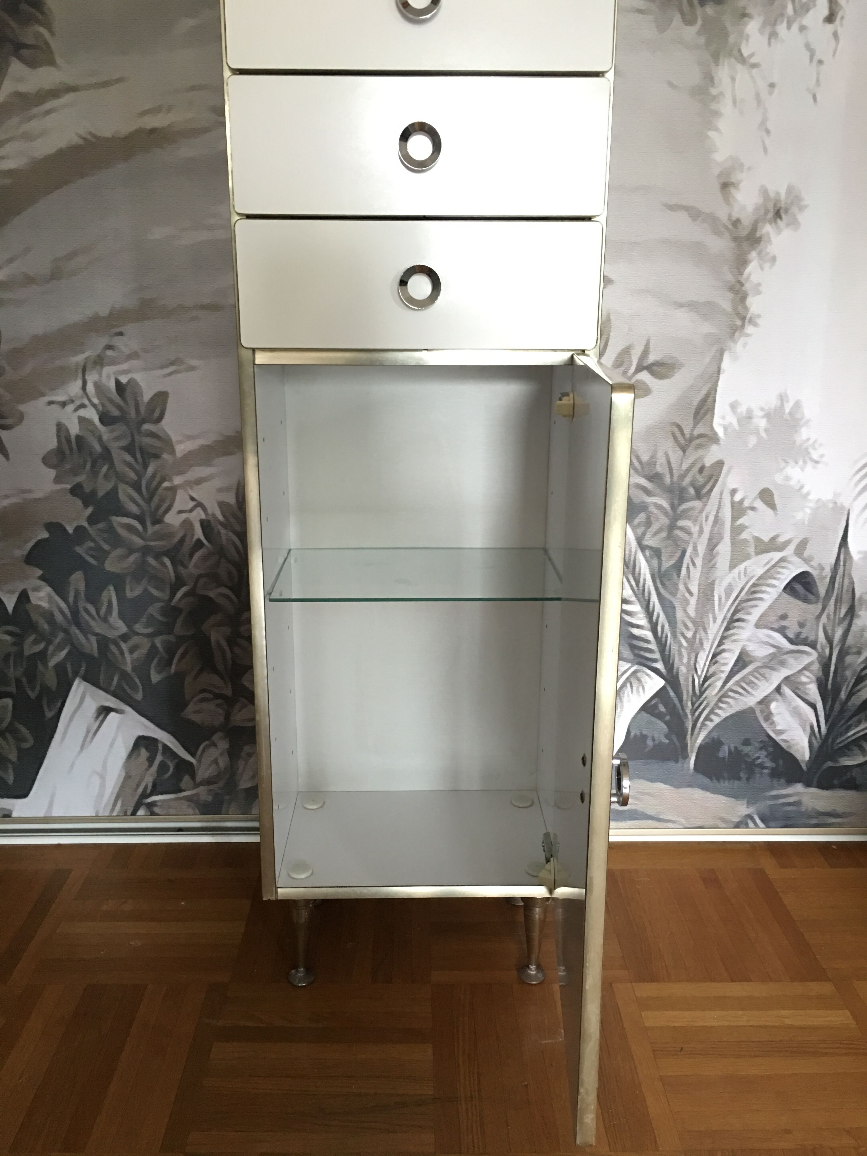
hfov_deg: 48.2
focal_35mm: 29
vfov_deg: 61.7
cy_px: 578
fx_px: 968
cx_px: 434
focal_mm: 4.15
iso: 80
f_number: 2.2
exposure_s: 1/10
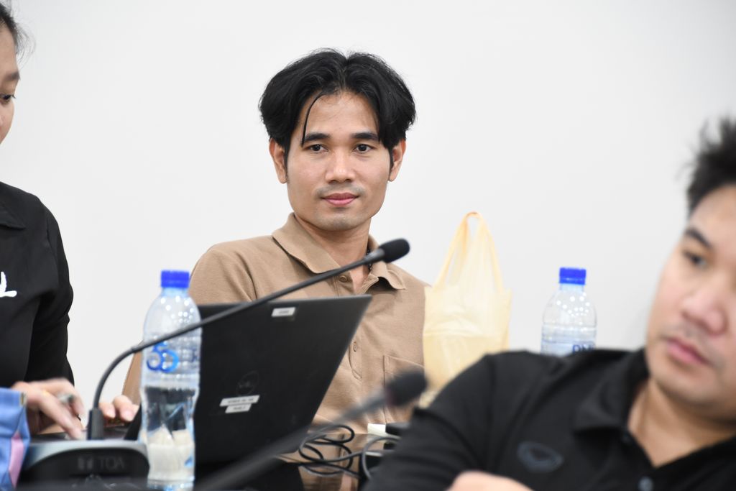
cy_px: 246
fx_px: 4130
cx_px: 368
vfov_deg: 6.8
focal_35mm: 202
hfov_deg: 10.2
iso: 1600
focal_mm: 135
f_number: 6
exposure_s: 1/20
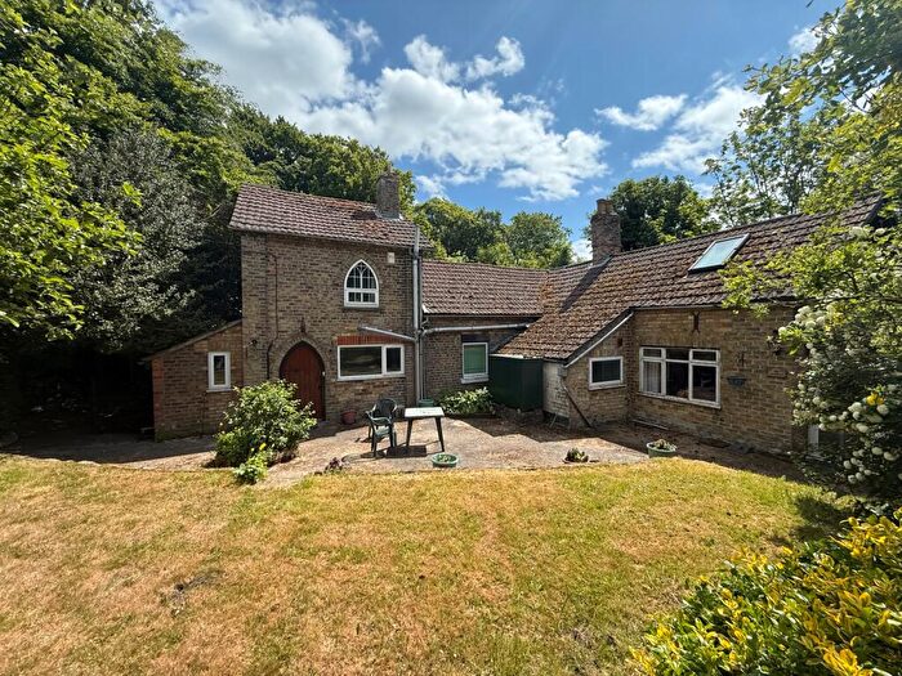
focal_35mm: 14
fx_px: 365
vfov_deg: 85.7
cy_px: 338
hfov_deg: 102.1
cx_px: 451
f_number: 2.2
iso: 64
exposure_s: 1/1464
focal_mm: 2.22
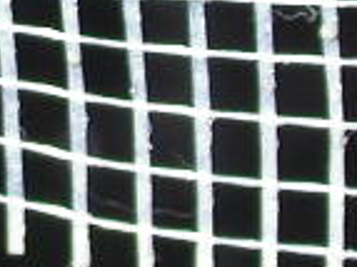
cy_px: -247
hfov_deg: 2.9
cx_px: -437
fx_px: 6997
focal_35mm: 679
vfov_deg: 2.2
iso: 100
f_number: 3.8
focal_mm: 19.8
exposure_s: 1/60.3
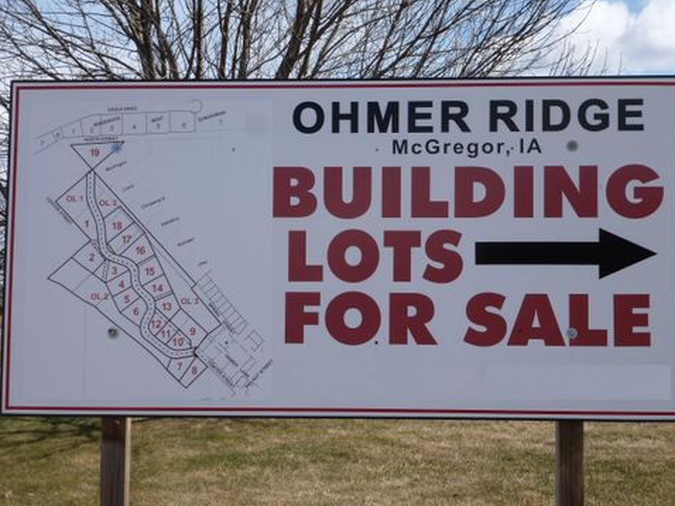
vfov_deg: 21.6
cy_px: 251
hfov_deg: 28.6
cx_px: 345
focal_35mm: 68
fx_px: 1325
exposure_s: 1/500
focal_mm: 11.7
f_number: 4.6
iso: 100
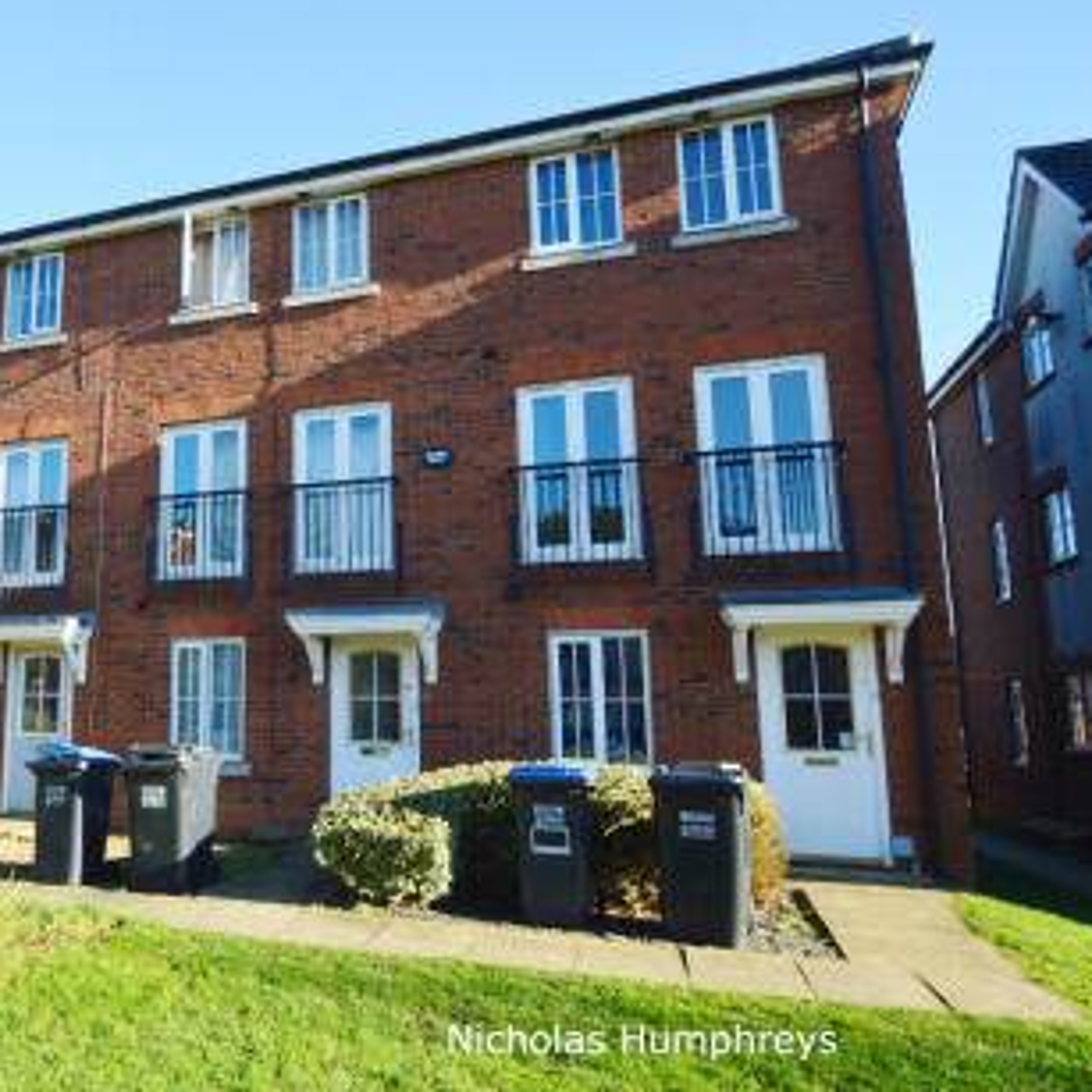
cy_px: 546
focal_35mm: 26
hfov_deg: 58.4
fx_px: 916
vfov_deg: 61.6
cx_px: 274
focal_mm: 13
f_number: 10
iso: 400
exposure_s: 1/320
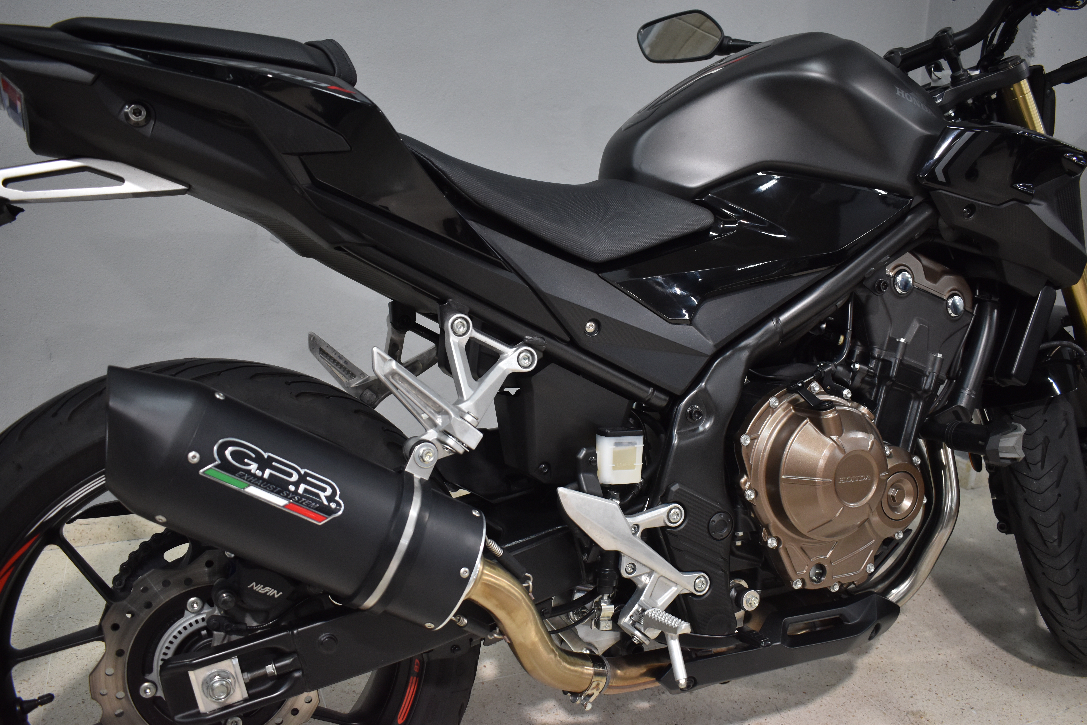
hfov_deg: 61.9
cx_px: 544
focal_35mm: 30
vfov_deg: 43.6
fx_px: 906
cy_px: 362
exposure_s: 1/60
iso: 800
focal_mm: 20
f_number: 3.8
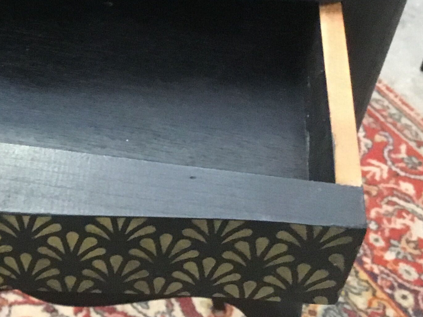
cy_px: 63
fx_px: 905
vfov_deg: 19.7
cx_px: 9
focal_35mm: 74
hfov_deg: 25.2
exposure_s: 1/17
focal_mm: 3.3
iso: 320
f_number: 2.4
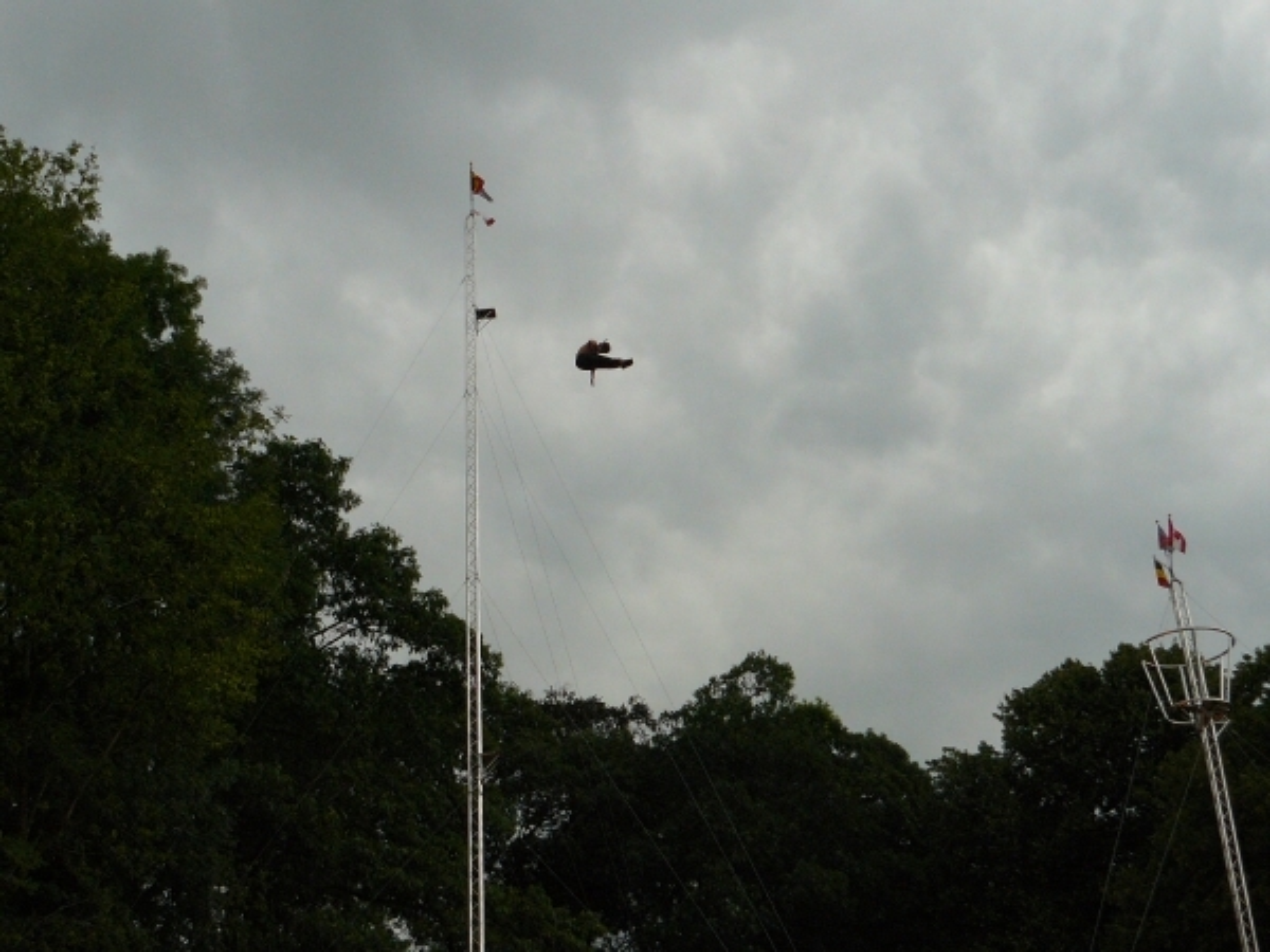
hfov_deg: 40.4
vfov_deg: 30.9
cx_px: 635
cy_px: 476
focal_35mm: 47
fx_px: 1724
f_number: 2.8
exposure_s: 1/400
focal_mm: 6.5
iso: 200
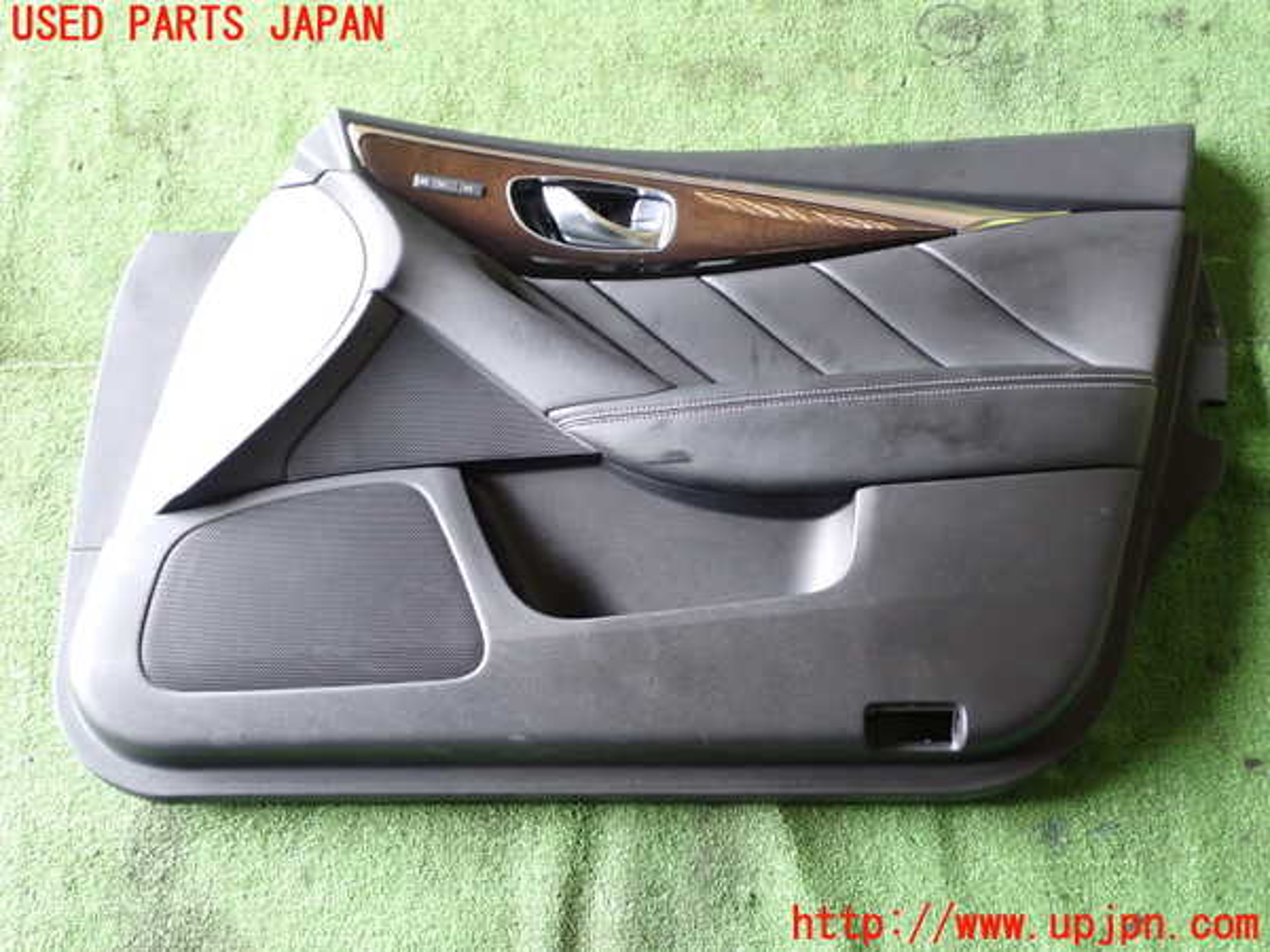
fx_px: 1321
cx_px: 635
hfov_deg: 51.4
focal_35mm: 36
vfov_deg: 39.7
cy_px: 476
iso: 250
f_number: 2.5
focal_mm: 6.37
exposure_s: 1/40
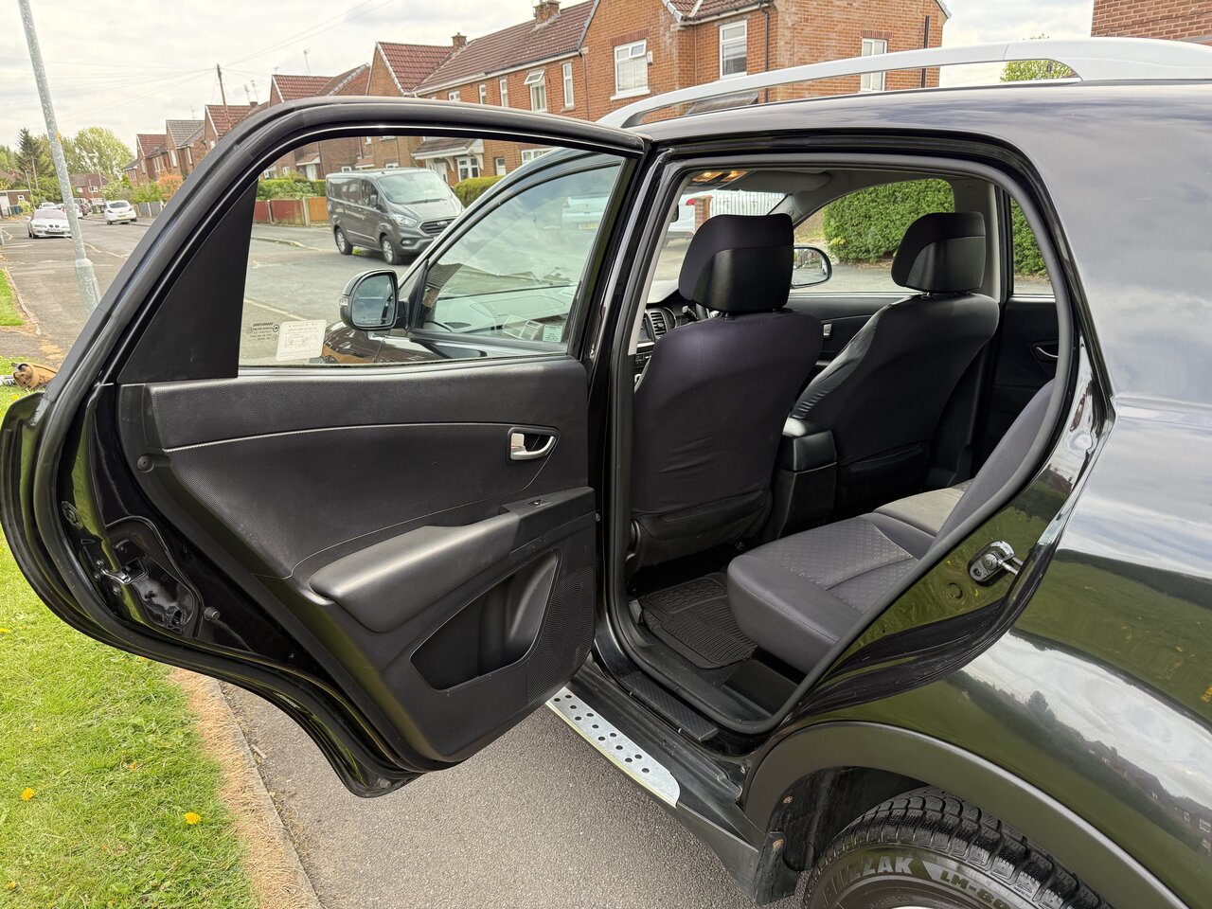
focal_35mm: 24
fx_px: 840
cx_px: 606
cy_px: 454
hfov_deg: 71.6
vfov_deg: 56.8
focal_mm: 6.76
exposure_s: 1/473
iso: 100
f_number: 1.78
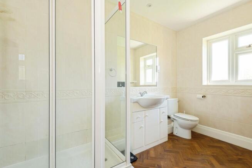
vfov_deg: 73.8
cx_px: 126
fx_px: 112
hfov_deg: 96.7
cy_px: 84
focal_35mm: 16
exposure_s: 1/5
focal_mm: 16
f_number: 8
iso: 200
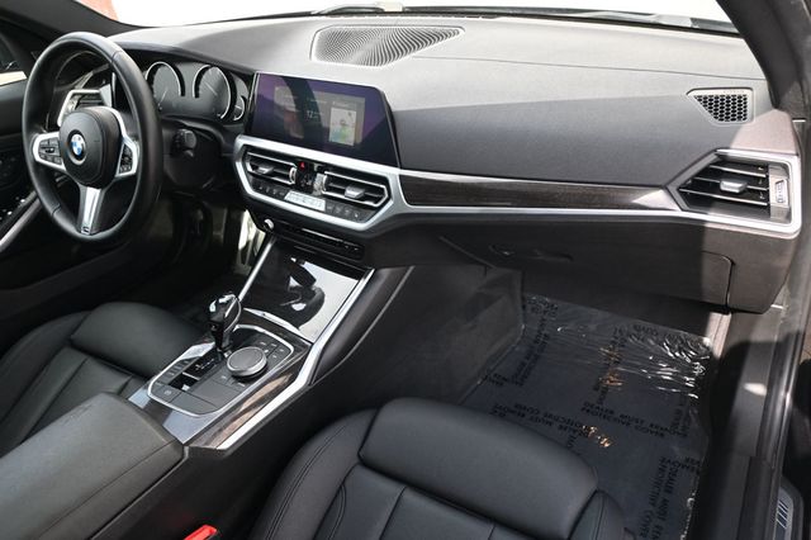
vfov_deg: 45.6
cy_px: 270
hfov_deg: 64.6
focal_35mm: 28
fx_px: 642
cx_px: 406
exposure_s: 1/250
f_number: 3.8
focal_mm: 19
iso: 400
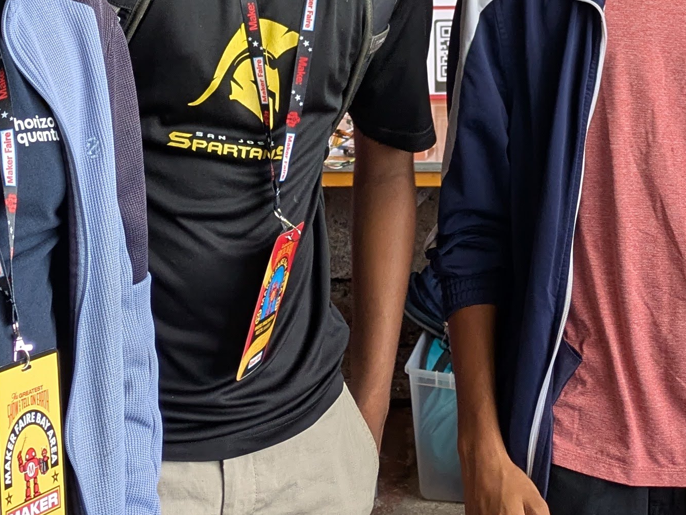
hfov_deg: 22.7
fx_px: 1705
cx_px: 333
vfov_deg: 15.9
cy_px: -242
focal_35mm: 86
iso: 87
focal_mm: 5.43
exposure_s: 1/120
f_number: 1.89
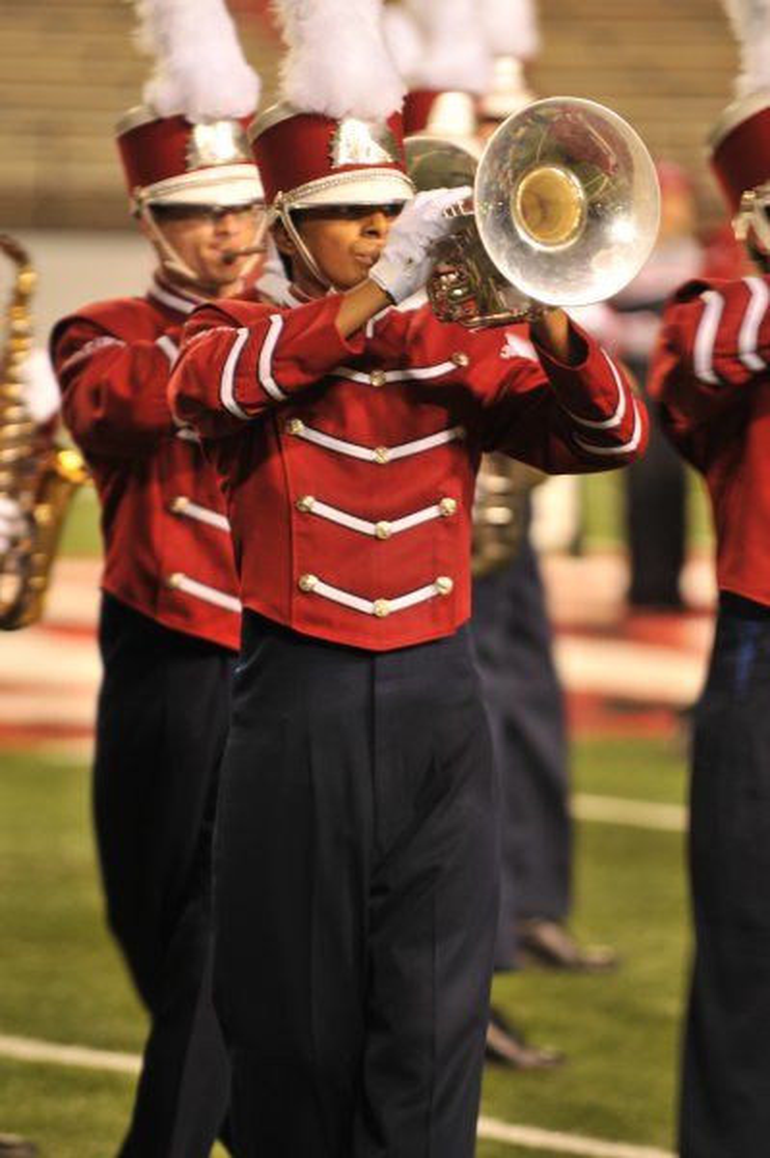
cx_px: 385
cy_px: 579
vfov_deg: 6.9
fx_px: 9641
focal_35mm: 300
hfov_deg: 4.6
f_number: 2.8
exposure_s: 1/60
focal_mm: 200
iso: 280
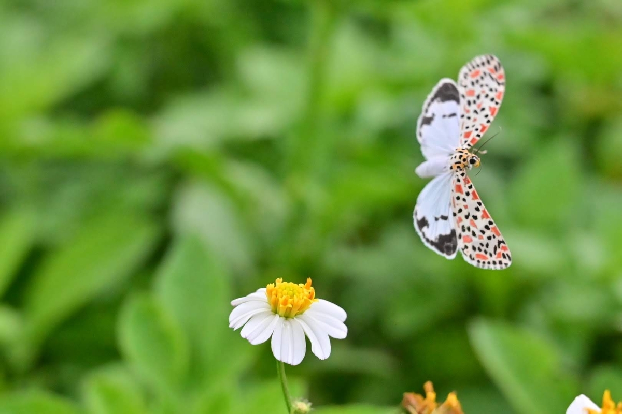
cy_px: 207
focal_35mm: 105
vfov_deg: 13.0
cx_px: 311
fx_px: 1814
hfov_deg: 19.5
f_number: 8
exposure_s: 1/6400
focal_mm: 70
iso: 6400
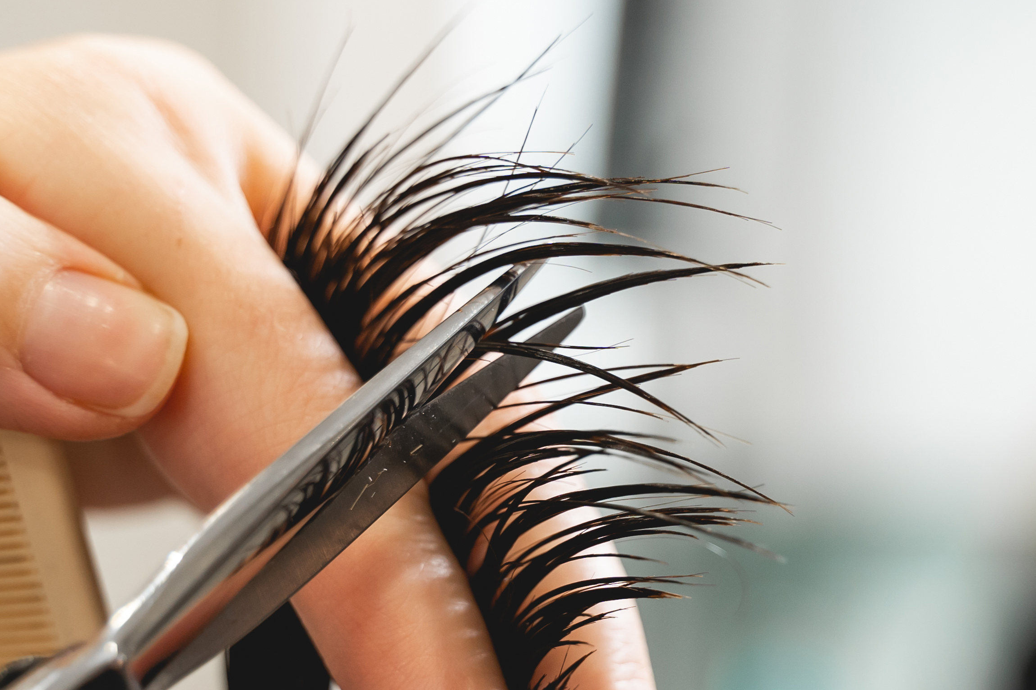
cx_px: 718
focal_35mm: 115
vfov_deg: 11.9
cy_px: 489
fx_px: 3309
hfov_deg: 17.7
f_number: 2.8
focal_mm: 44
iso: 400
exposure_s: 1/100
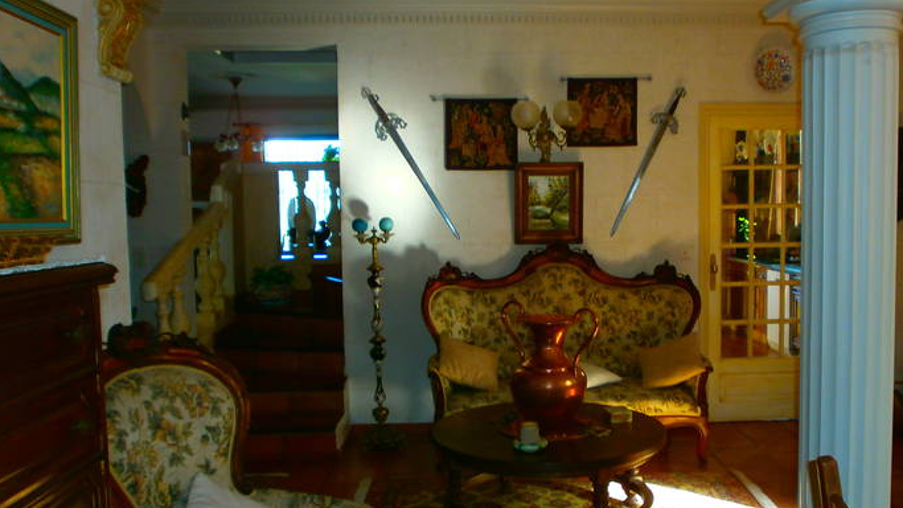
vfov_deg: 34.6
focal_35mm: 34
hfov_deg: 57.8
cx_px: 518
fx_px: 814
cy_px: 271
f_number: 2.9
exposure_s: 1/30
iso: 125
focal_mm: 4.8
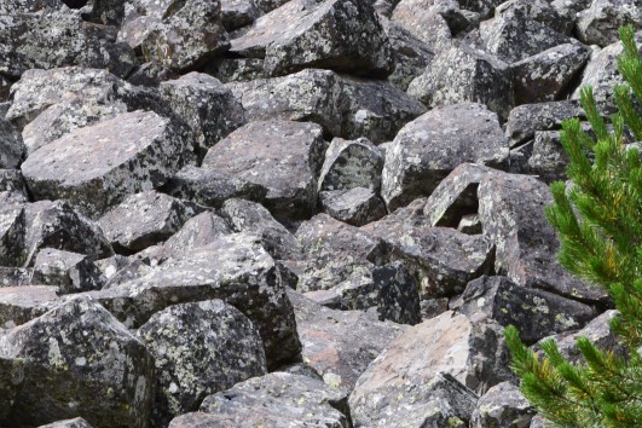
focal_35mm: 159
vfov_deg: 8.6
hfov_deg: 12.9
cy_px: 337
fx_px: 2835
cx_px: 116
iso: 400
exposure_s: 1/200
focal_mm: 55
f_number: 10
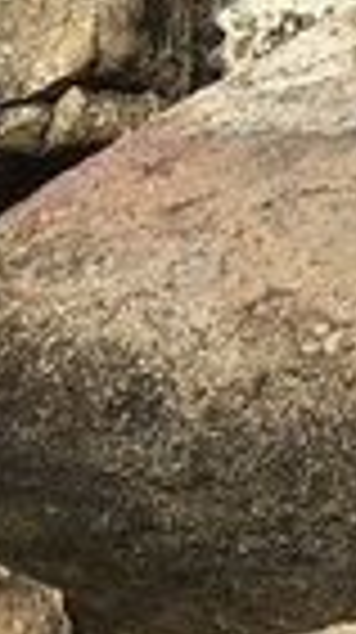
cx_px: 1435
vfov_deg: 10.2
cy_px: -400
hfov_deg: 5.3
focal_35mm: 203
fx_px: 3417
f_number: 2.2
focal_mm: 4.15
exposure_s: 1/2137
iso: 25
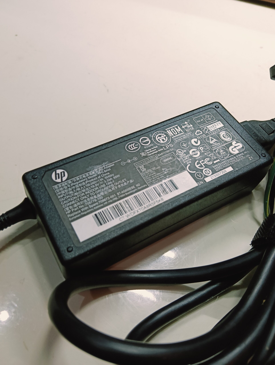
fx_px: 285
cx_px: 138
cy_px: 182
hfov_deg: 51.5
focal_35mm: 27
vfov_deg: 65.2
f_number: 1.8
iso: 125
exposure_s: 1/30
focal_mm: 3.98
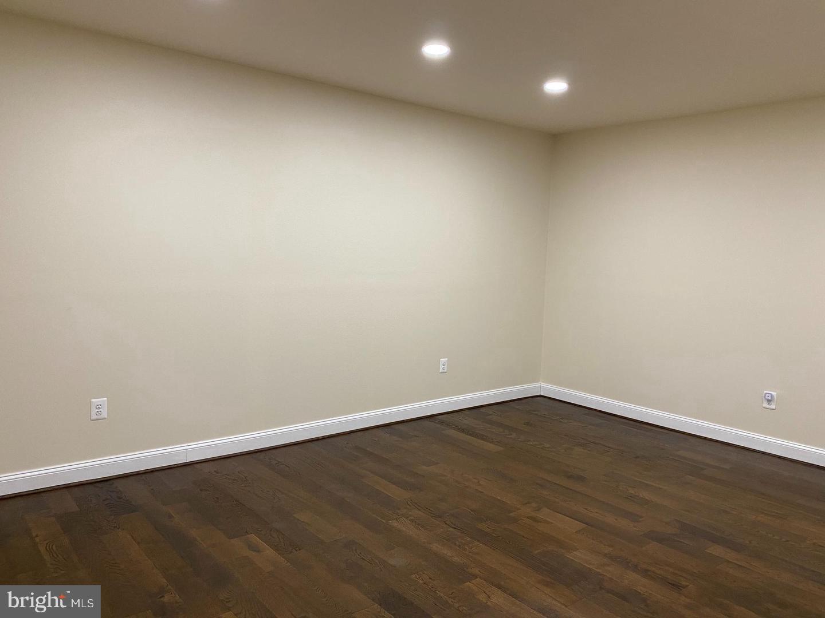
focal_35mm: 26
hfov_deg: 67.3
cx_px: 412
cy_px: 309
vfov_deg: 53.1
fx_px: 620
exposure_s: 1/60
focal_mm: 4.25
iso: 125
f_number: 1.8
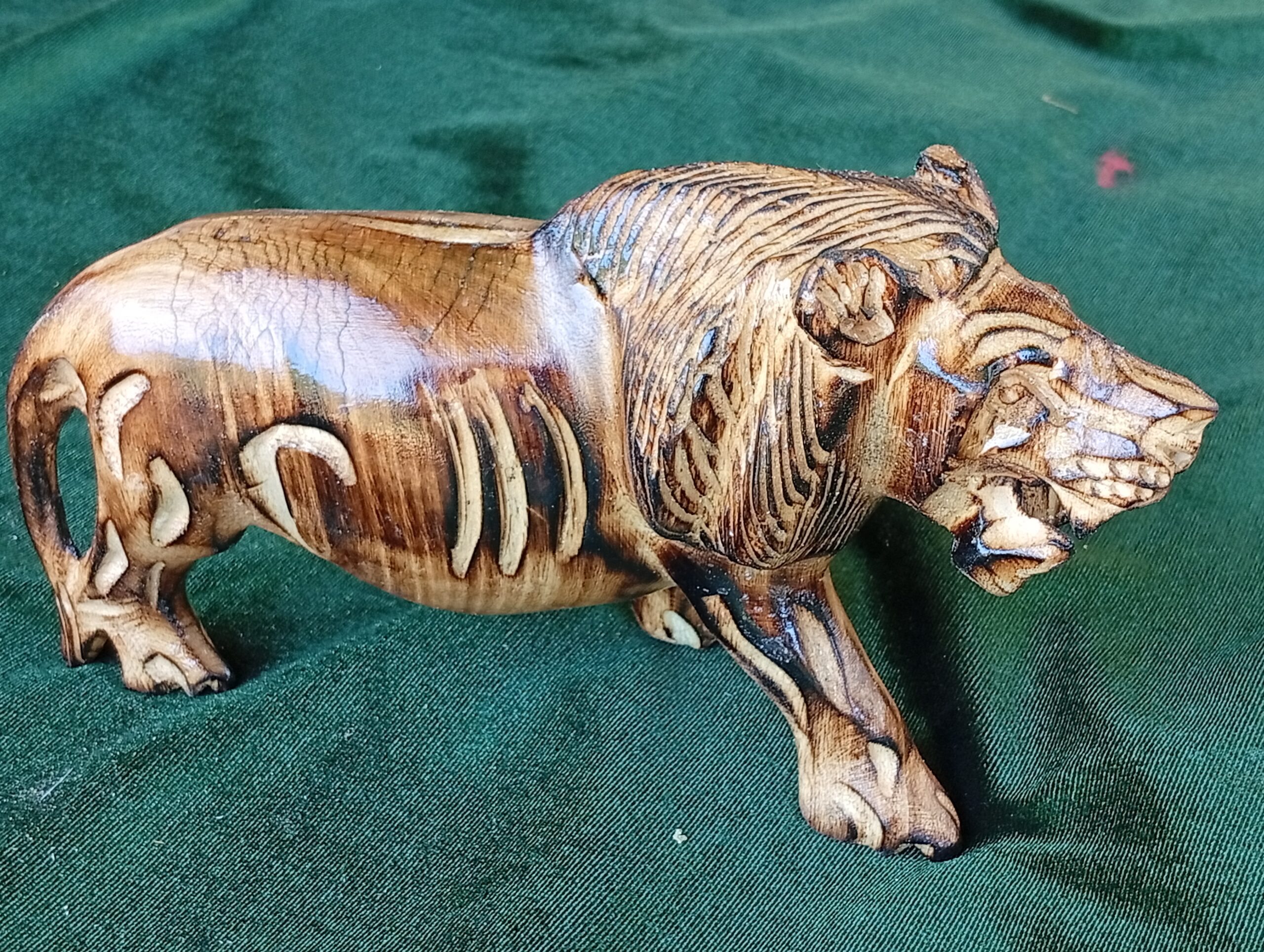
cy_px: 476
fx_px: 1975
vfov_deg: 27.1
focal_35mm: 54
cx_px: 632
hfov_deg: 35.5
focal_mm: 3.98
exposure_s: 1/33.3
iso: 239
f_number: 1.8
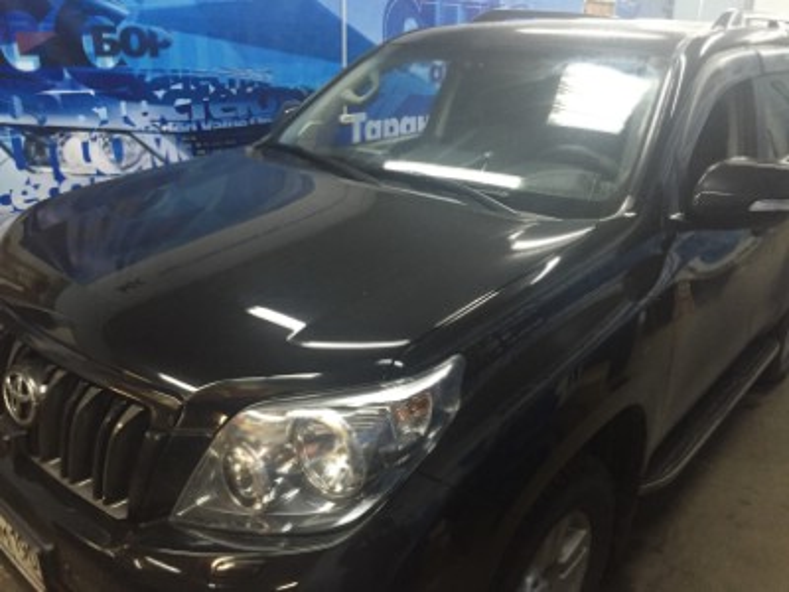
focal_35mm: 29
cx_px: 394
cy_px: 296
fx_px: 661
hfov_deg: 61.7
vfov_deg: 48.2
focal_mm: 4.15
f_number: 2.2
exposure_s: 1/25
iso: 250
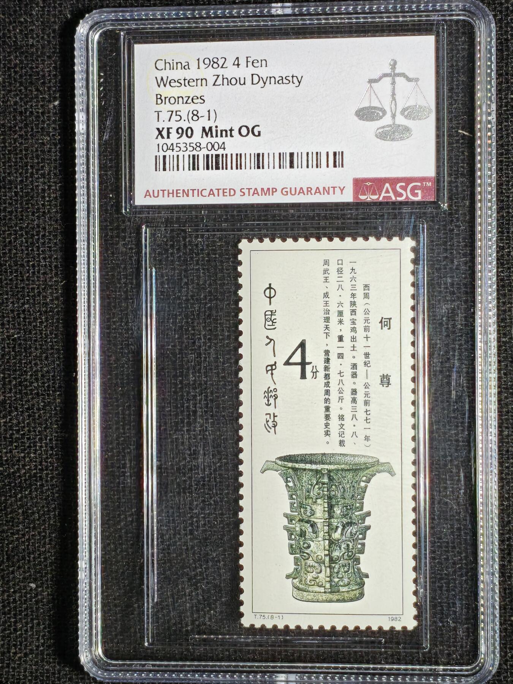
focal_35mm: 101
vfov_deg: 19.4
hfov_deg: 14.6
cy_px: 342
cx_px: 256
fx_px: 1996
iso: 50
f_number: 1.5
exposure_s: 1/476
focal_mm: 4.94
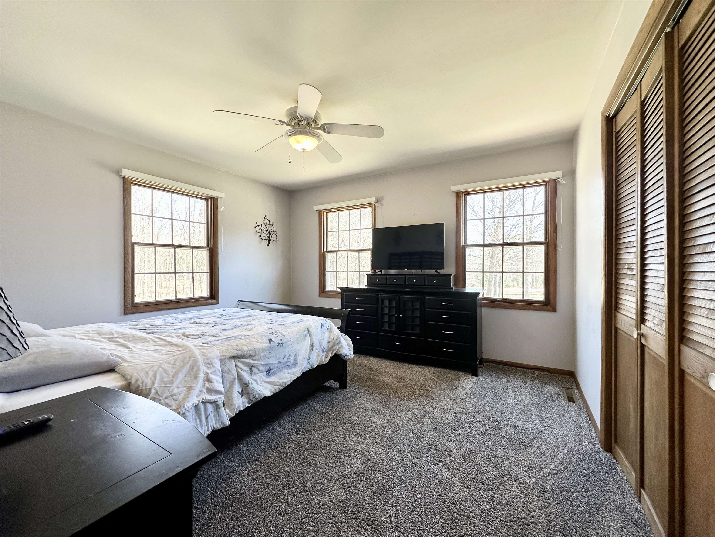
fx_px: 289
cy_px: 268
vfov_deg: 85.7
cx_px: 358
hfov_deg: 102.1
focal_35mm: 14
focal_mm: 2.22
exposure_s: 1/120
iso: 125
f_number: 2.2
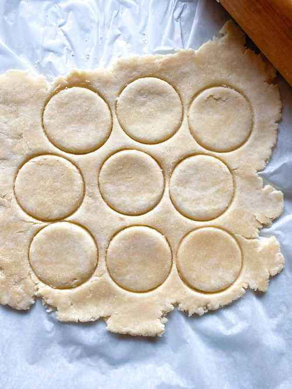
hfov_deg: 53.0
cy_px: 194
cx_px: 146
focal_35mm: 26
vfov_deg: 67.3
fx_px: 293
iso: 100
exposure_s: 1/120
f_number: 1.8
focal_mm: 4.25
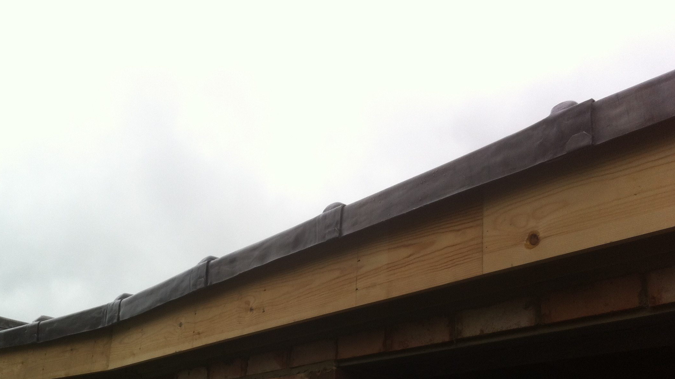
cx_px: 270
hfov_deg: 43.5
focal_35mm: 47
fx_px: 841
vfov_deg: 25.1
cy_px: 294
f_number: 2.8
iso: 80
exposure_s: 1/838
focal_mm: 3.85
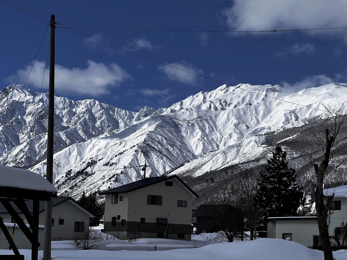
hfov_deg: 25.3
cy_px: 130
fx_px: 772
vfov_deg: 19.1
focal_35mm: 77
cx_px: 174
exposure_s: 1/2538
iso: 32
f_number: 2.8
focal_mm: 9
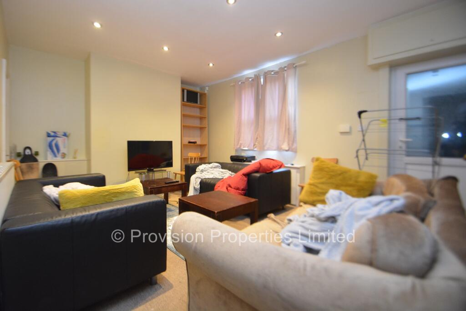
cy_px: 156
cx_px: 233
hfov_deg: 100.4
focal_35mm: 15
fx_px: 194
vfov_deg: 77.4
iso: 1400
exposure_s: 1/30
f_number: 3.5
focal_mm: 10
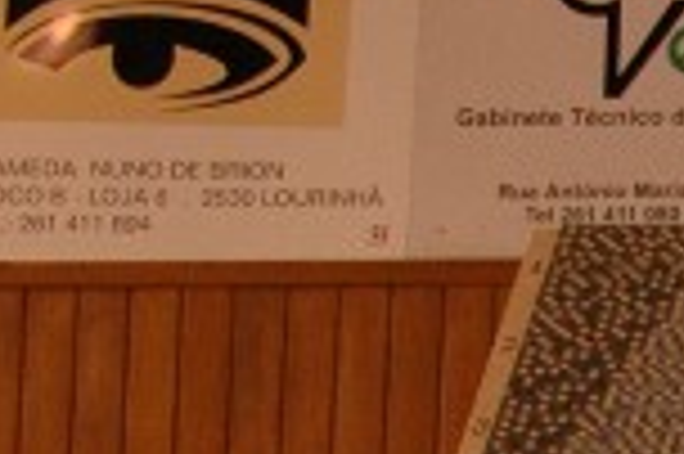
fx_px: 4232
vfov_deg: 5.7
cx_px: 1998
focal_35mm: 223
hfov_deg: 8.0
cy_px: 1468
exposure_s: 1/20
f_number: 5.6
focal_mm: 22
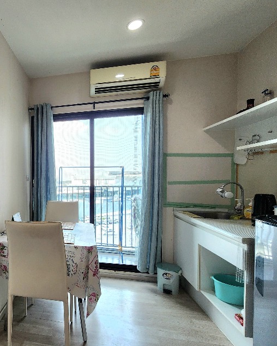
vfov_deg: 80.2
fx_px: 205
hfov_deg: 59.1
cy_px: 187
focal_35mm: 20
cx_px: 33
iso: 100
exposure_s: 1/100
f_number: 2.2
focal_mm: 2.2
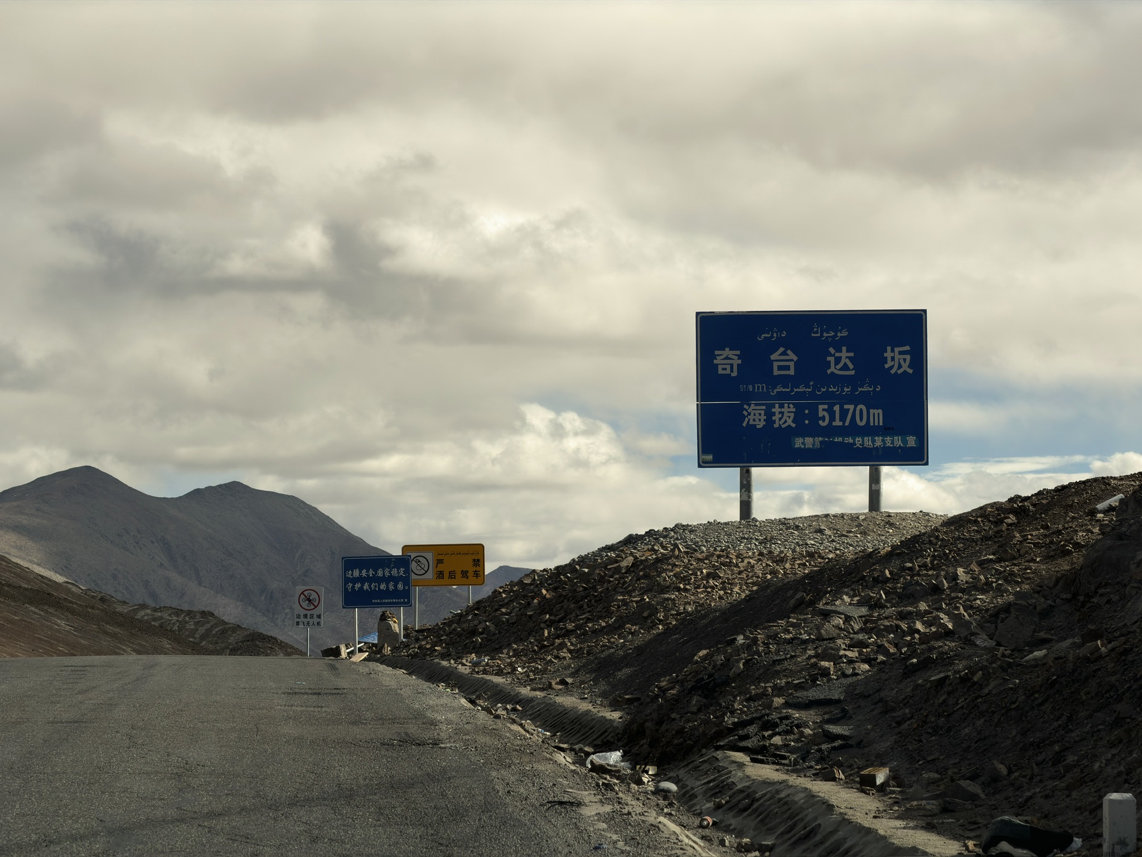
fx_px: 3299
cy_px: 428
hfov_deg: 19.6
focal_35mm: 100
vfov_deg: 14.8
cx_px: 571
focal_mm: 16.89
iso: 16
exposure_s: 1/899
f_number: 2.8
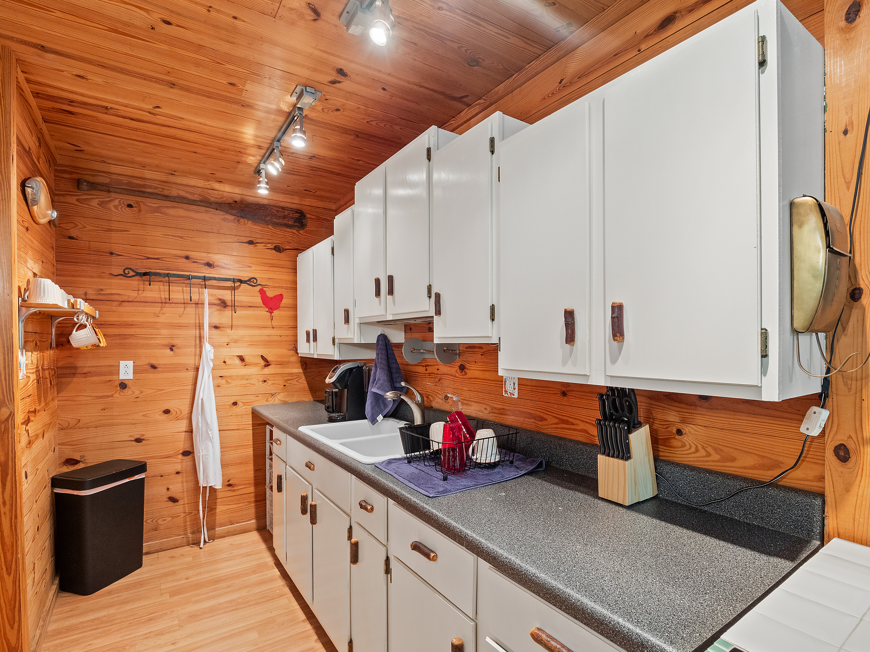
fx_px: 402
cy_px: 326
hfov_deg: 94.5
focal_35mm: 16
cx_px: 435
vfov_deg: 78.1
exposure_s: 1/3
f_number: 5.6
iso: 400
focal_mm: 8
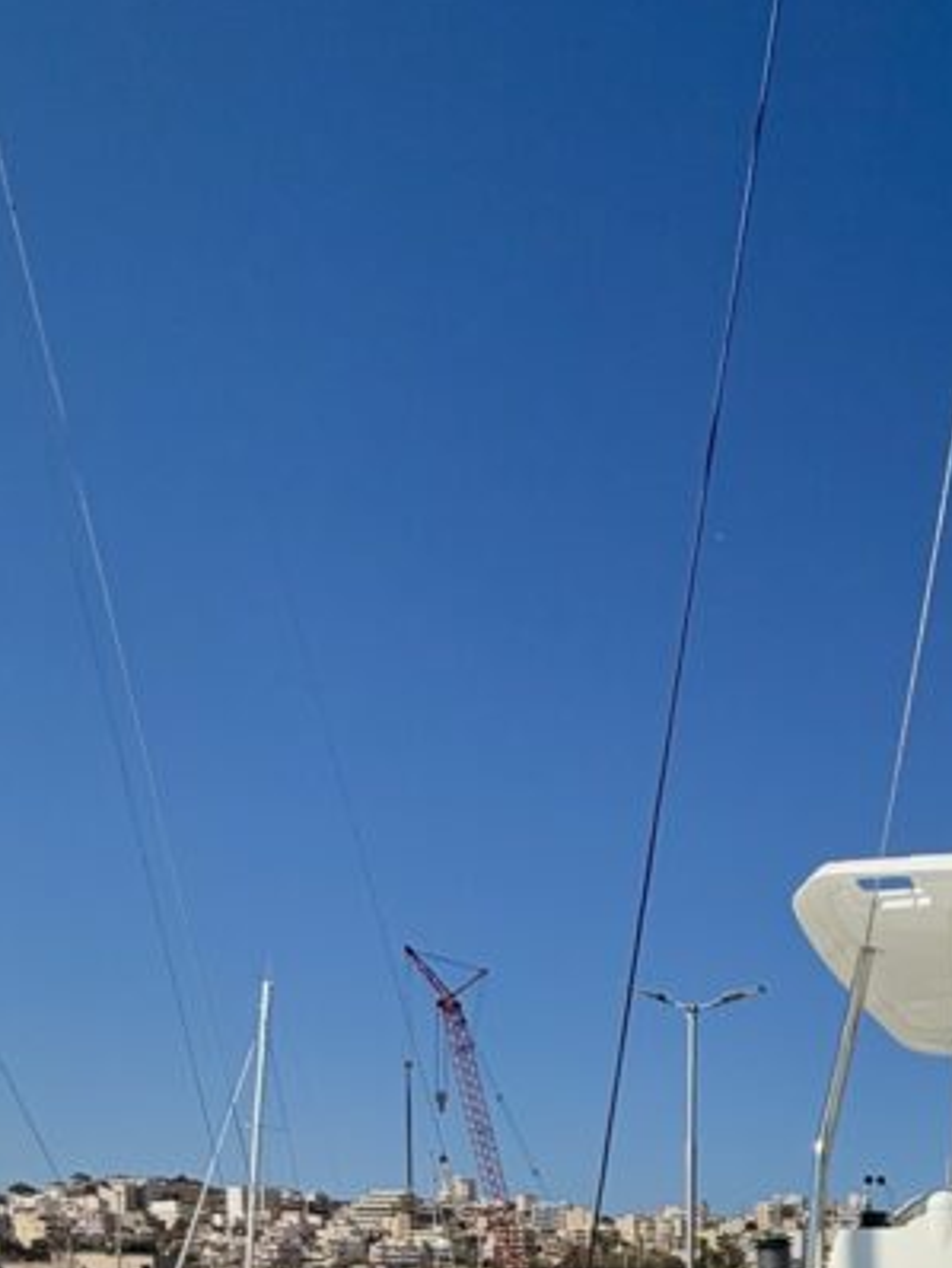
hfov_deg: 31.4
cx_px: 1216
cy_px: 1357
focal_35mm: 36
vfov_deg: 41.9
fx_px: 1319
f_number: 2.2
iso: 50
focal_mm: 2.22
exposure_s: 1/6803
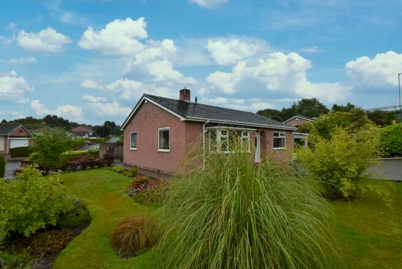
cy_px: 142
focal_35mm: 16
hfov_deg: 96.7
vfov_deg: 73.7
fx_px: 179
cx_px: 200
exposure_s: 1/200
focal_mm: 10
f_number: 10
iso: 220
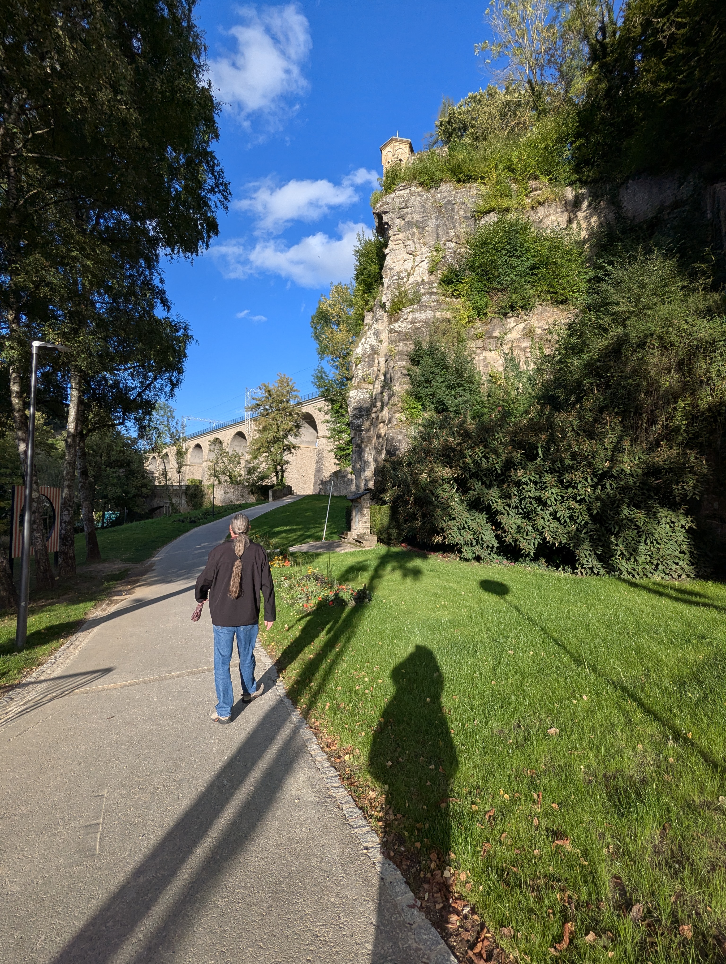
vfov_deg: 94.4
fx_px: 446
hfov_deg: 78.2
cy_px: 482
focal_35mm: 16
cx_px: 363
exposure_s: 1/1176
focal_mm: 2.35
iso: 56
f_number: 2.2
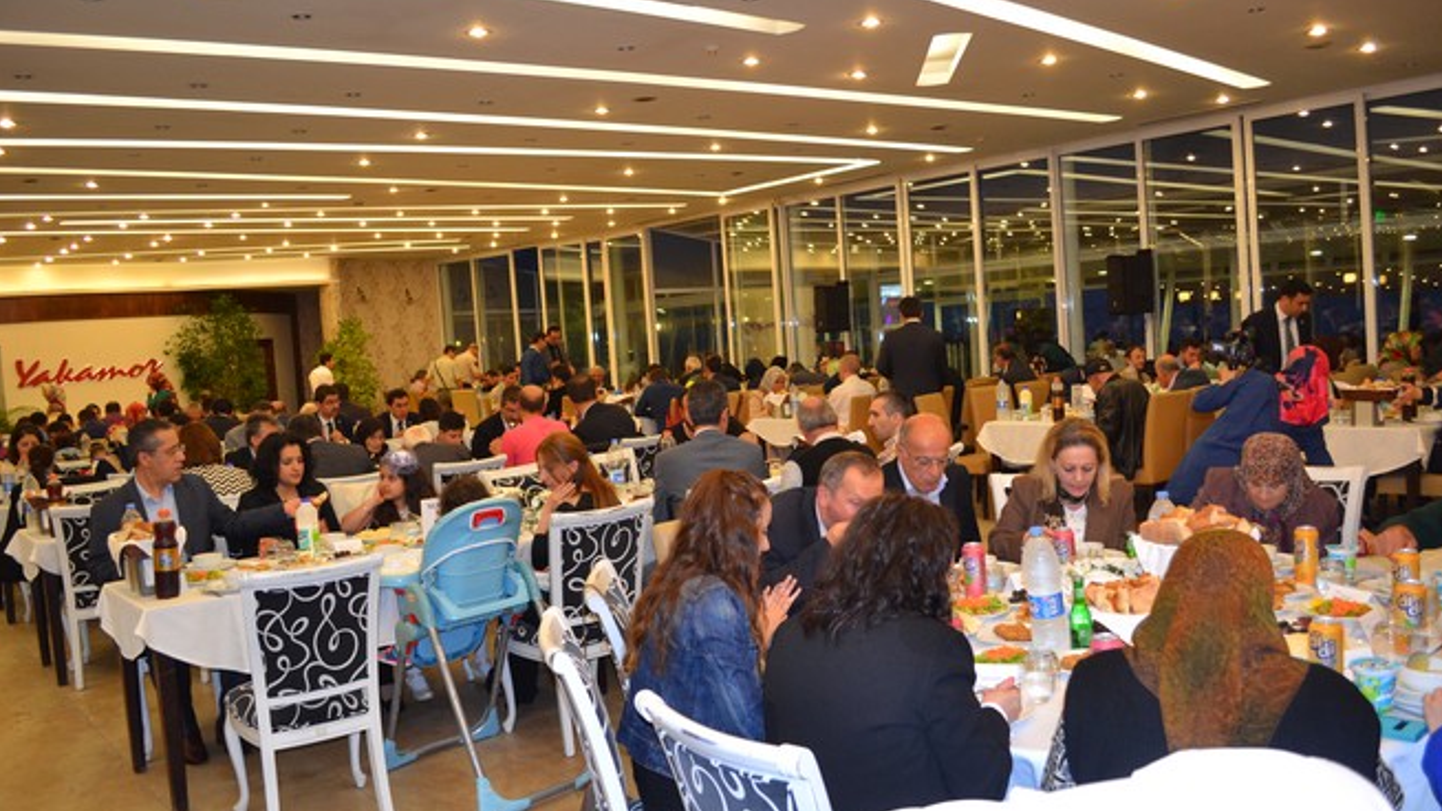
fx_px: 1109
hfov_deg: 66.1
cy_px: 402
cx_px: 734
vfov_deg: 40.2
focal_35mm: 29
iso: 1000
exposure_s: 1/60
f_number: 3.5
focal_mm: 18
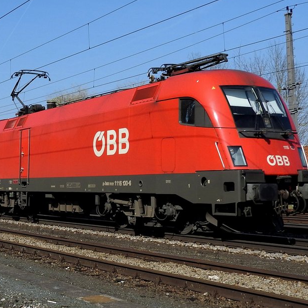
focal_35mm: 60
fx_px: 604
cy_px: 147
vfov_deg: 28.6
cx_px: 38
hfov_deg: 27.7
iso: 100
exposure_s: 1/1250
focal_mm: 6.3
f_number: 3.8
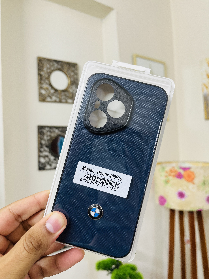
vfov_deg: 67.3
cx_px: 104
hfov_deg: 53.1
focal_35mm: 26
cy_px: 140
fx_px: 209
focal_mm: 5.1
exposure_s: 1/50
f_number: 1.6
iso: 80
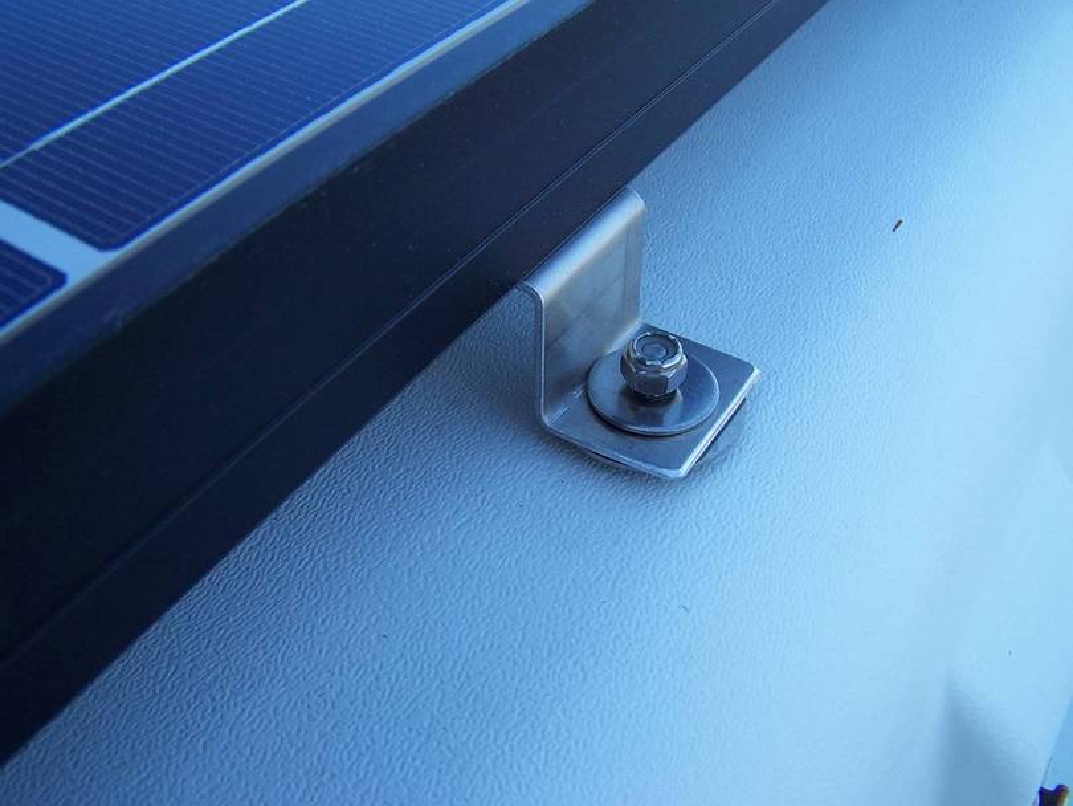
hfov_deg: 49.0
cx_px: 536
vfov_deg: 37.7
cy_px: 403
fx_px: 1178
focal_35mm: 38
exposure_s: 1/180
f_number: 2.8
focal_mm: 6.3
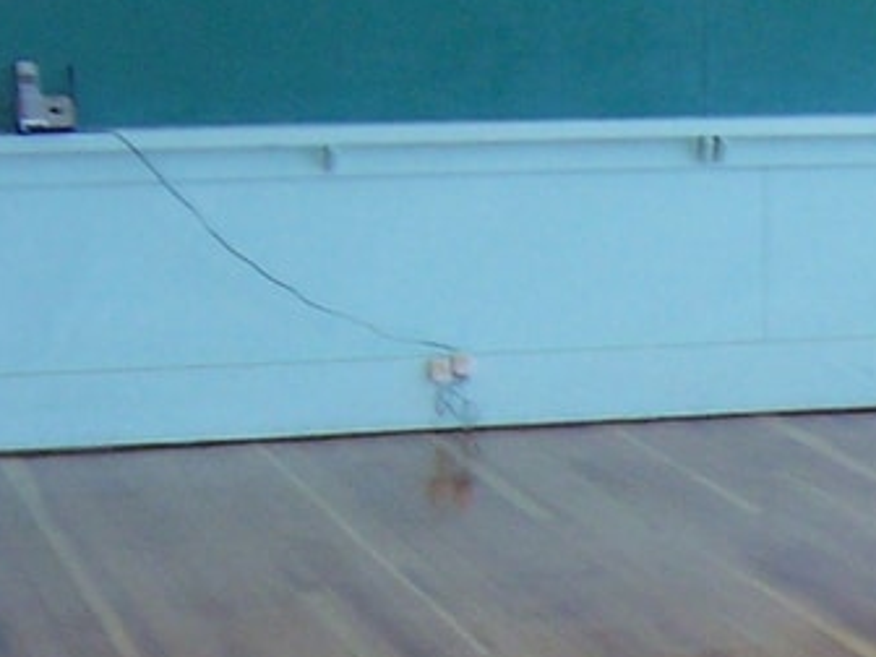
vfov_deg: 11.0
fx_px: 3315
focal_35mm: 131
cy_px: 915
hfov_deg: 14.4
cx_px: 1130
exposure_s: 1/60
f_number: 2.8
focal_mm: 5.5
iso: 140
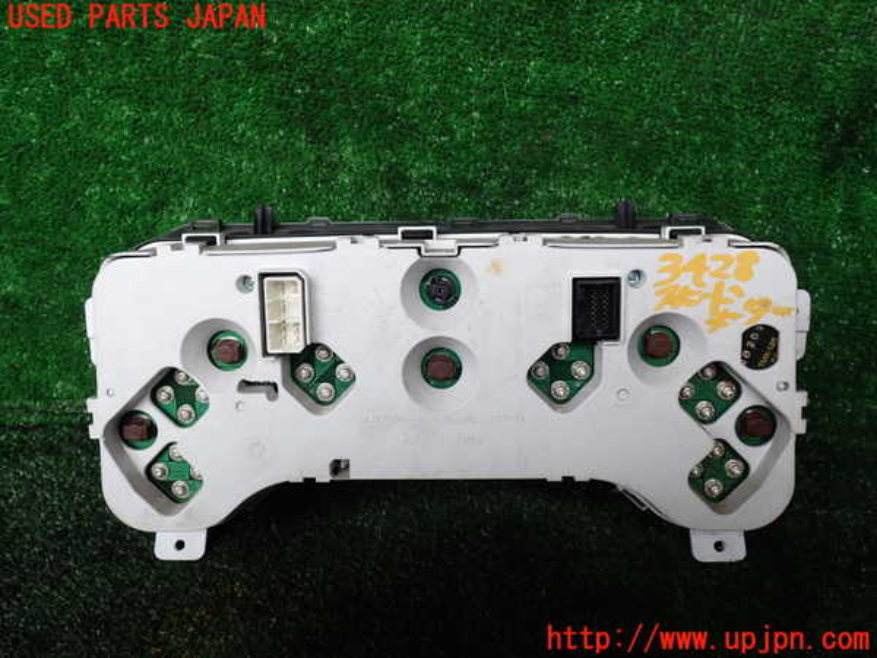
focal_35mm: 30
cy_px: 329
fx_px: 760
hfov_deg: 60.0
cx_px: 438
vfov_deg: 46.8
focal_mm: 5.4
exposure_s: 1/60
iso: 100
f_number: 3.2
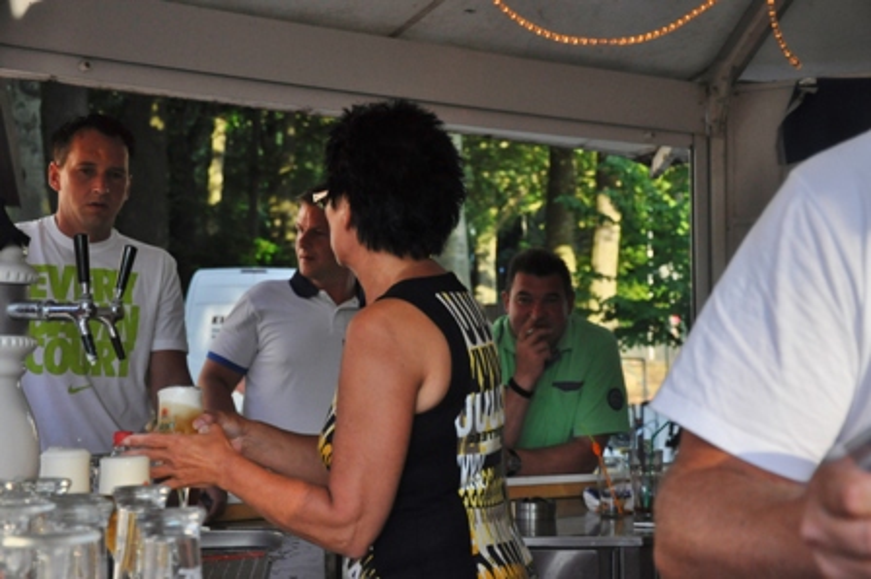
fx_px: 1451
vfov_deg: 22.6
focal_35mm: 60
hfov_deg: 33.4
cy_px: 290
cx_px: 436
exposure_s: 1/800
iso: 800
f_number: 4.5
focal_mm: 40
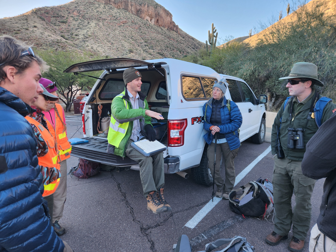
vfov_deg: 58.9
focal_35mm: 23
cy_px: 126
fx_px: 223
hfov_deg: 73.9
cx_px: 168
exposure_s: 1/180
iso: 50
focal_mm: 5.4
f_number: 1.8
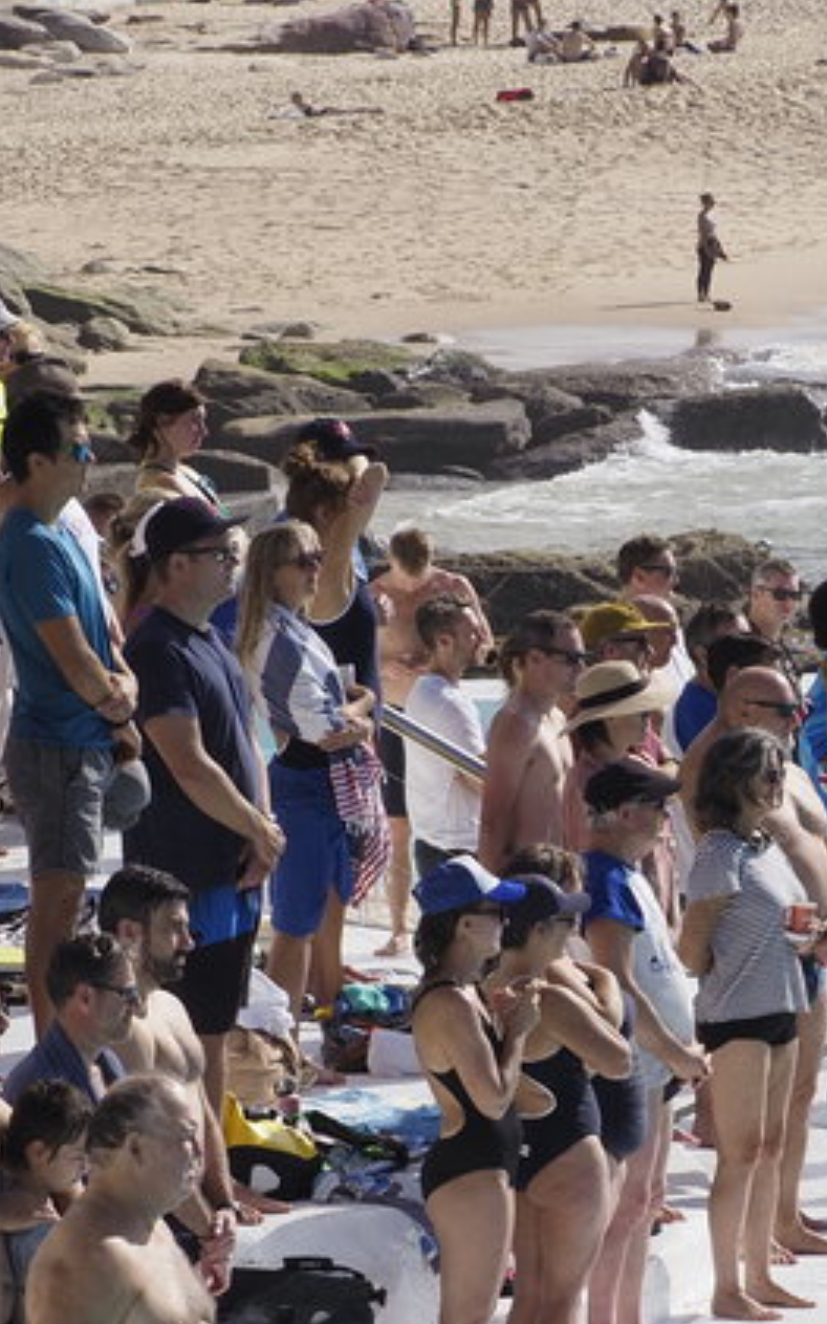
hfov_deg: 4.6
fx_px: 10353
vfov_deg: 7.3
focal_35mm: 287
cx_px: 402
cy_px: 890
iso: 200
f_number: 11
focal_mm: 57
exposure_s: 1/320
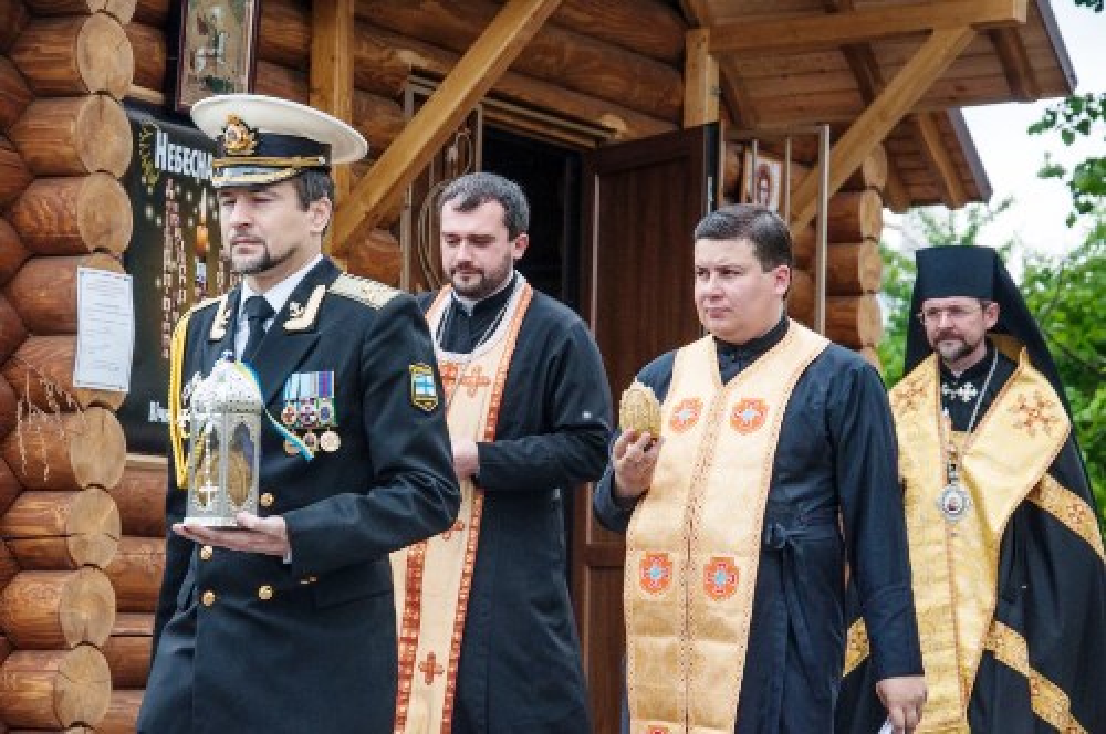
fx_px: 3222
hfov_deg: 19.5
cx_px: 553
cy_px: 367
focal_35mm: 105
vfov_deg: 13.0
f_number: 6.3
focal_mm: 70
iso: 1000
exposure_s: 1/640
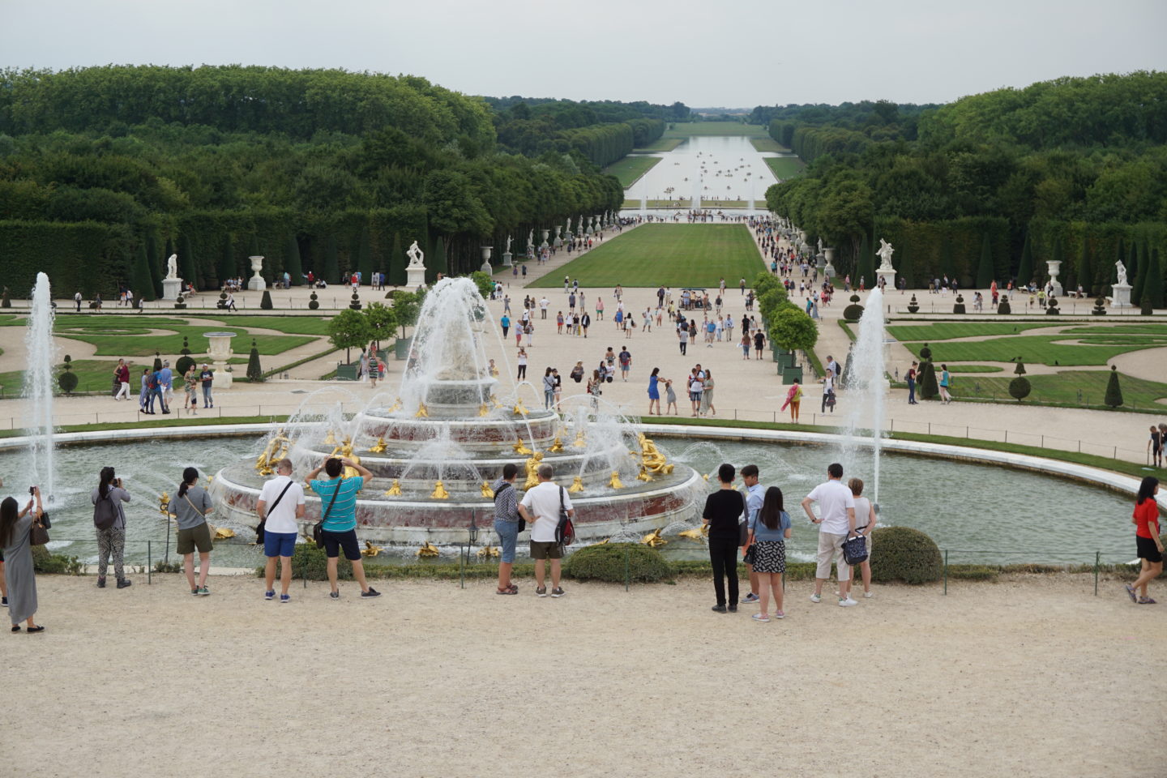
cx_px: 584
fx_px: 1993
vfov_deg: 22.1
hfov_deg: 32.6
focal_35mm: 62
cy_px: 389
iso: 100
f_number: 8
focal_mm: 41
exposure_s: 1/250
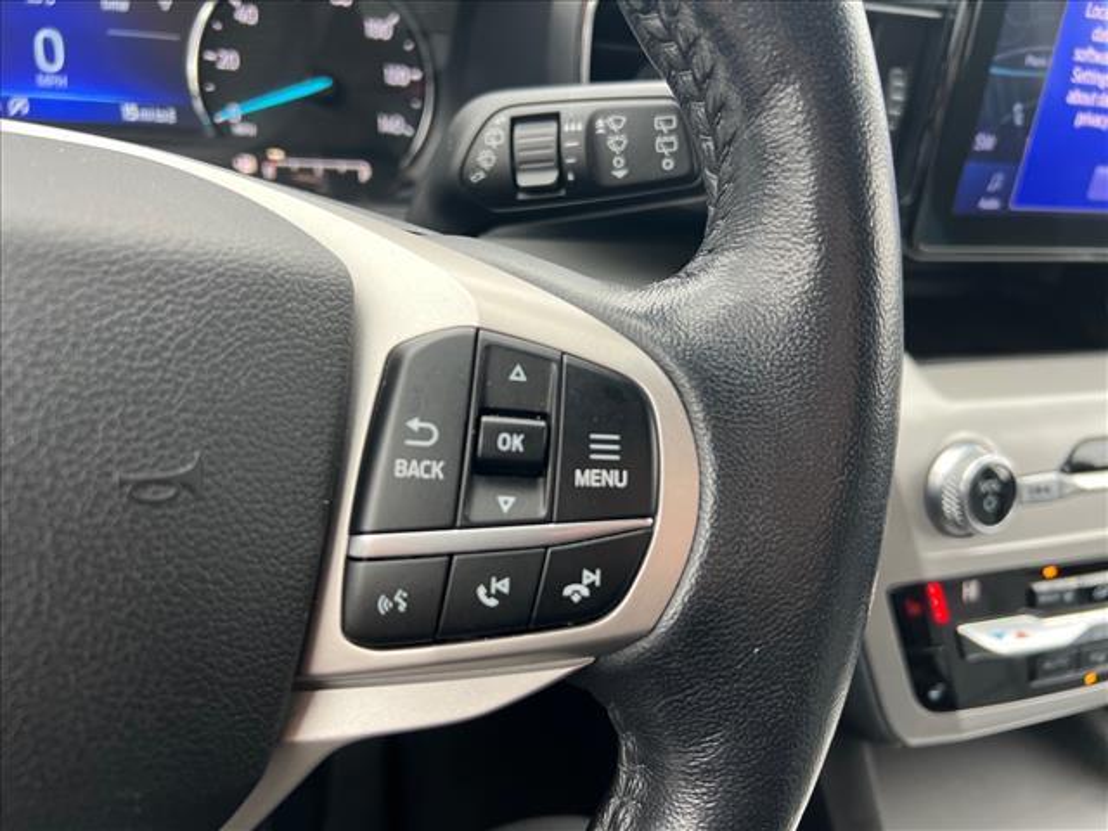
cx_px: 554
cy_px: 416
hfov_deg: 67.3
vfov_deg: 53.1
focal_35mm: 26
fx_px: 832
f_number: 1.5
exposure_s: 1/121
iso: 80
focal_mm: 5.7
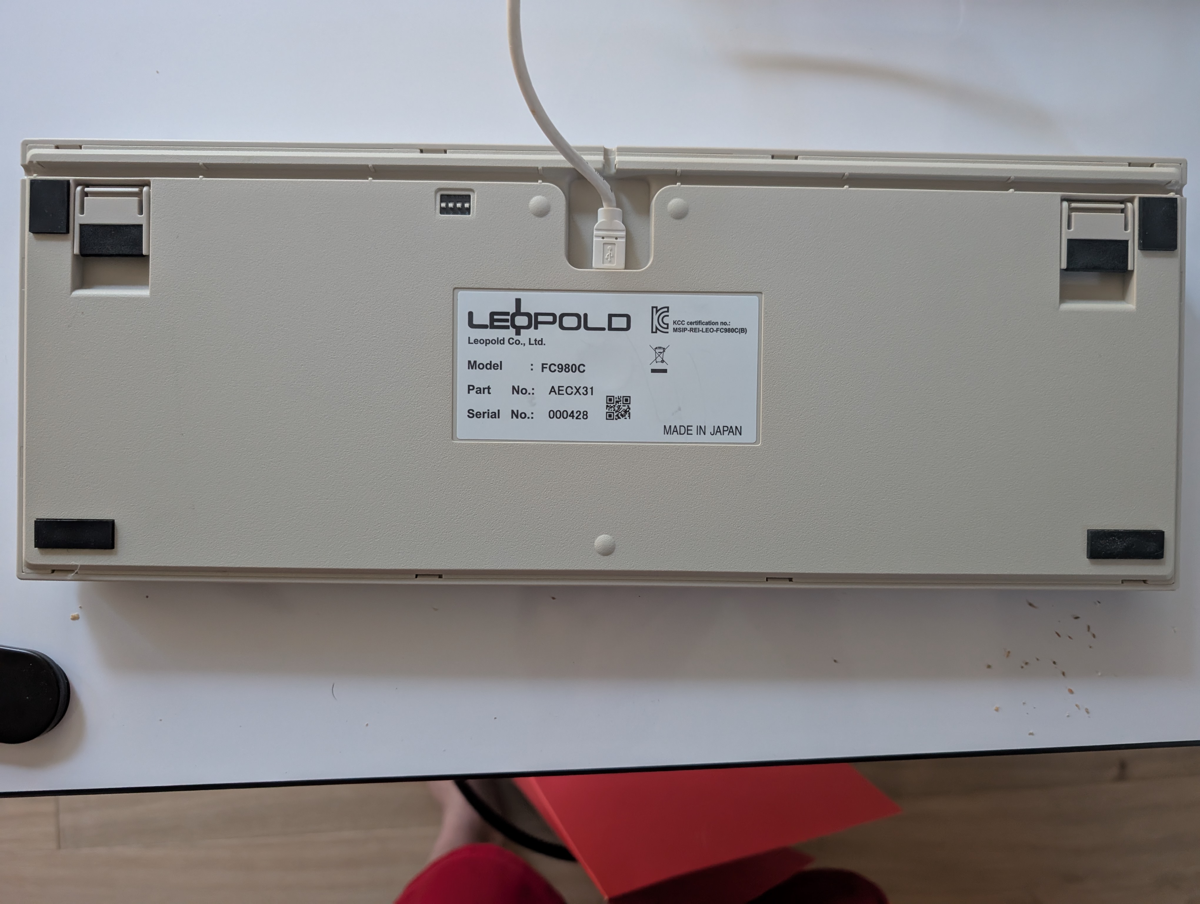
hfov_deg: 71.5
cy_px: 452
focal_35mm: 24
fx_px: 833
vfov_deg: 56.9
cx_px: 600
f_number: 1.68
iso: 688
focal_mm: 6.9
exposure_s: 1/36.9
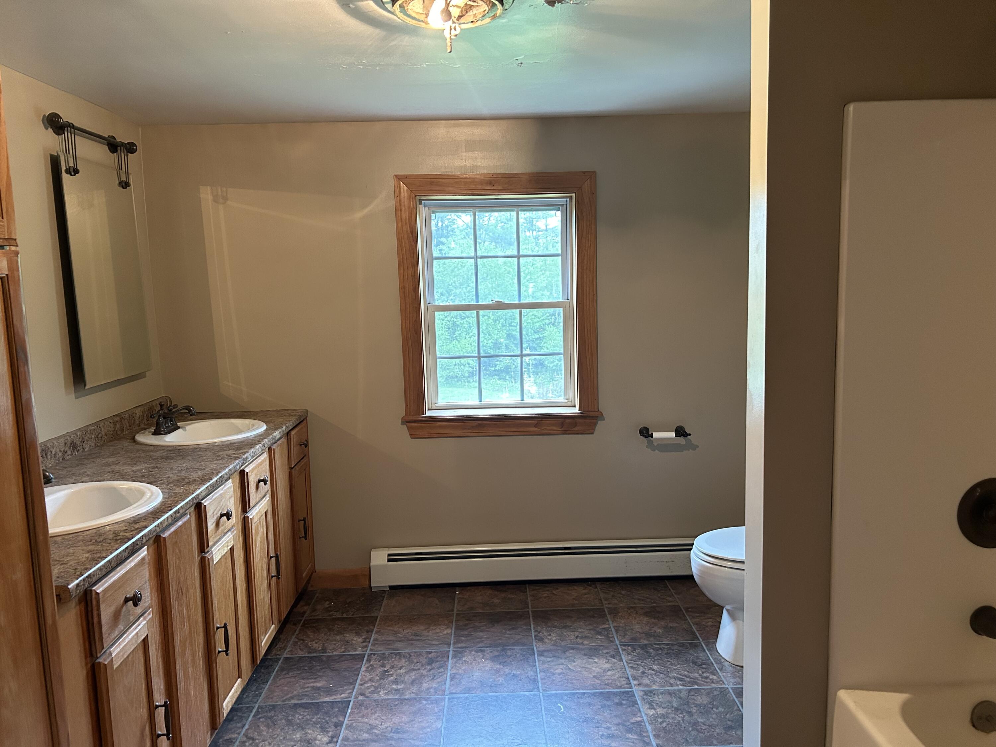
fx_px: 748
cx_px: 498
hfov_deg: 67.3
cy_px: 374
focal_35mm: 26
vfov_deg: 53.1
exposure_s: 1/60
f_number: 1.5
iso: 320
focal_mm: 5.7
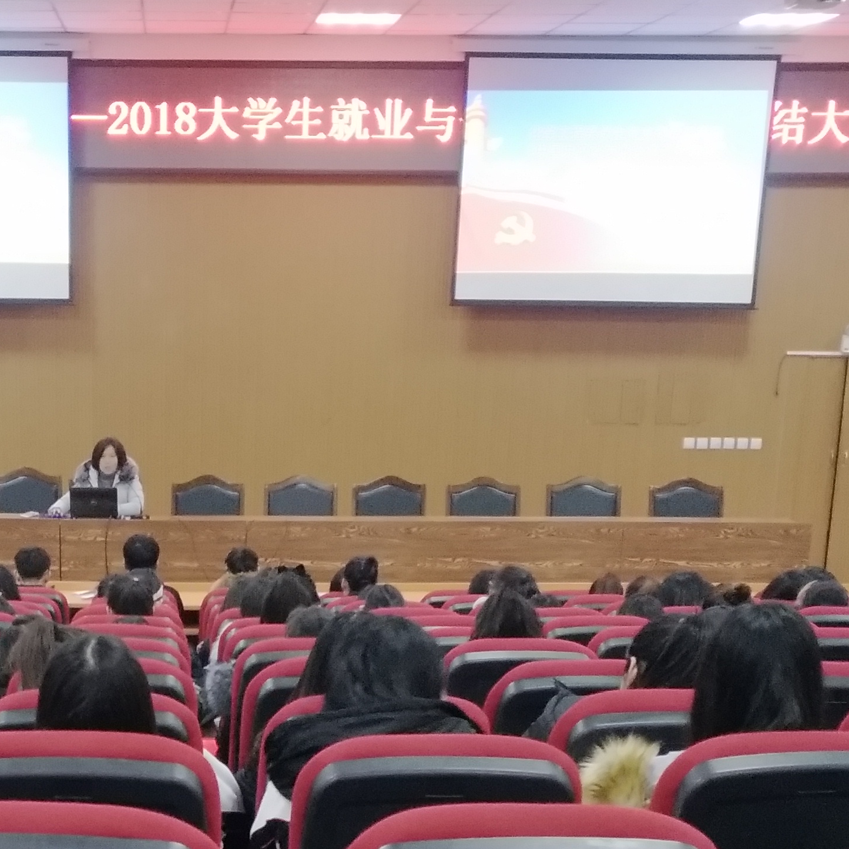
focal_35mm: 62
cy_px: 946
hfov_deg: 27.3
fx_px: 1720
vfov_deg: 25.6
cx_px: 196
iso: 822
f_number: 2
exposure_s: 1/14.3
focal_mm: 3.79
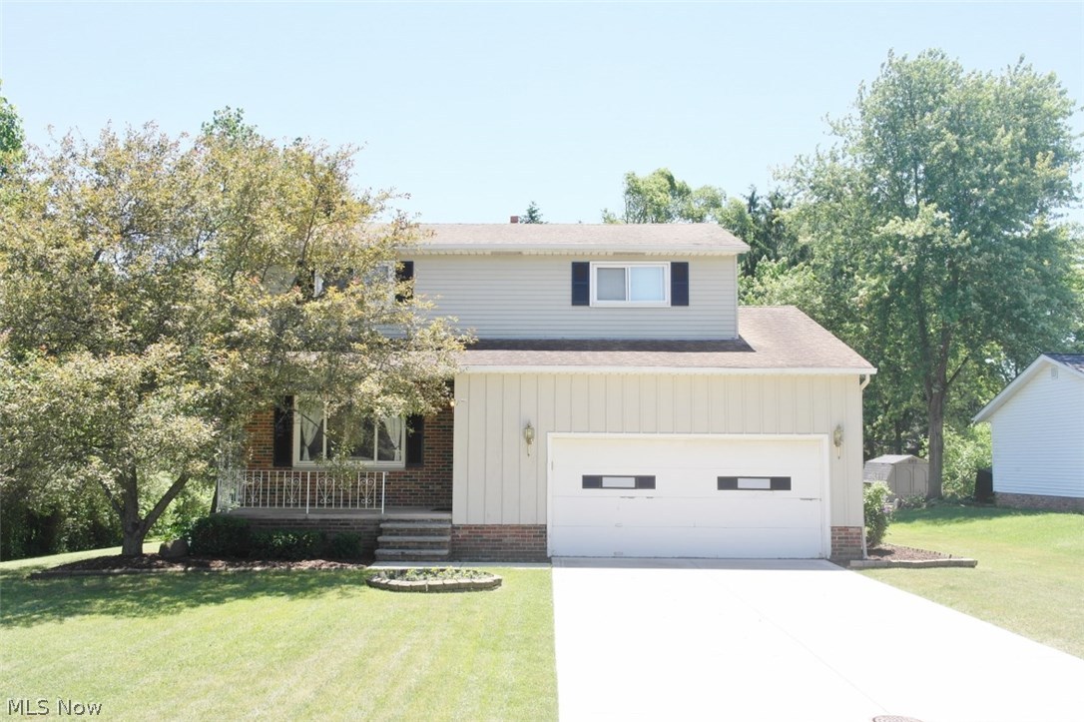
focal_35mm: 33
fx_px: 993
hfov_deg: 57.2
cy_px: 361
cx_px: 542
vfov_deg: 39.9
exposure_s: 1/160
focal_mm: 22
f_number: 8
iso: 100
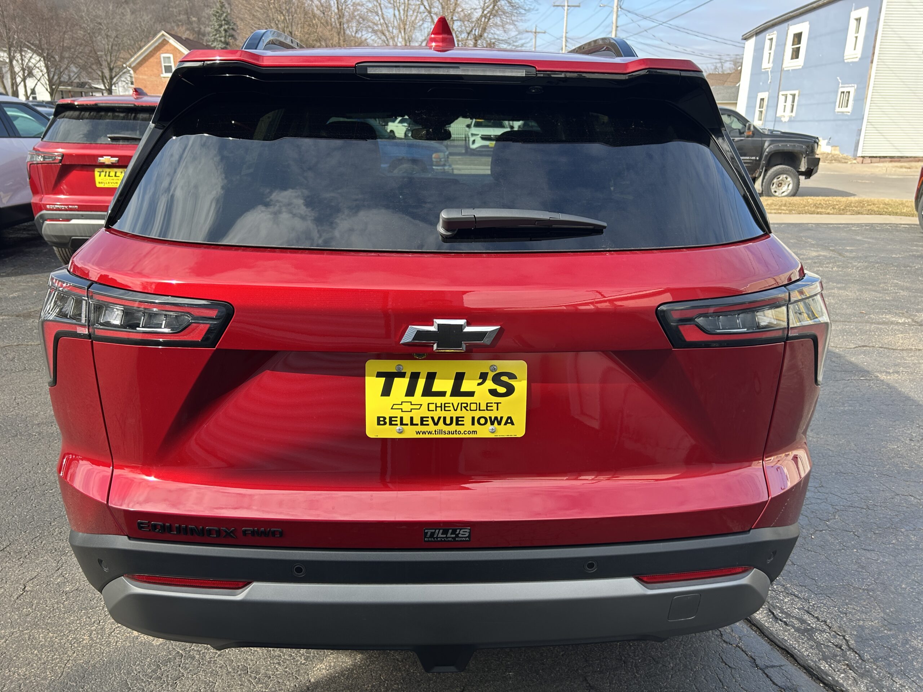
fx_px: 693
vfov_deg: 53.1
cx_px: 462
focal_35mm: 26
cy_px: 346
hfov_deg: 67.3
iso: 50
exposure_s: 1/705
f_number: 1.5
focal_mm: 5.7
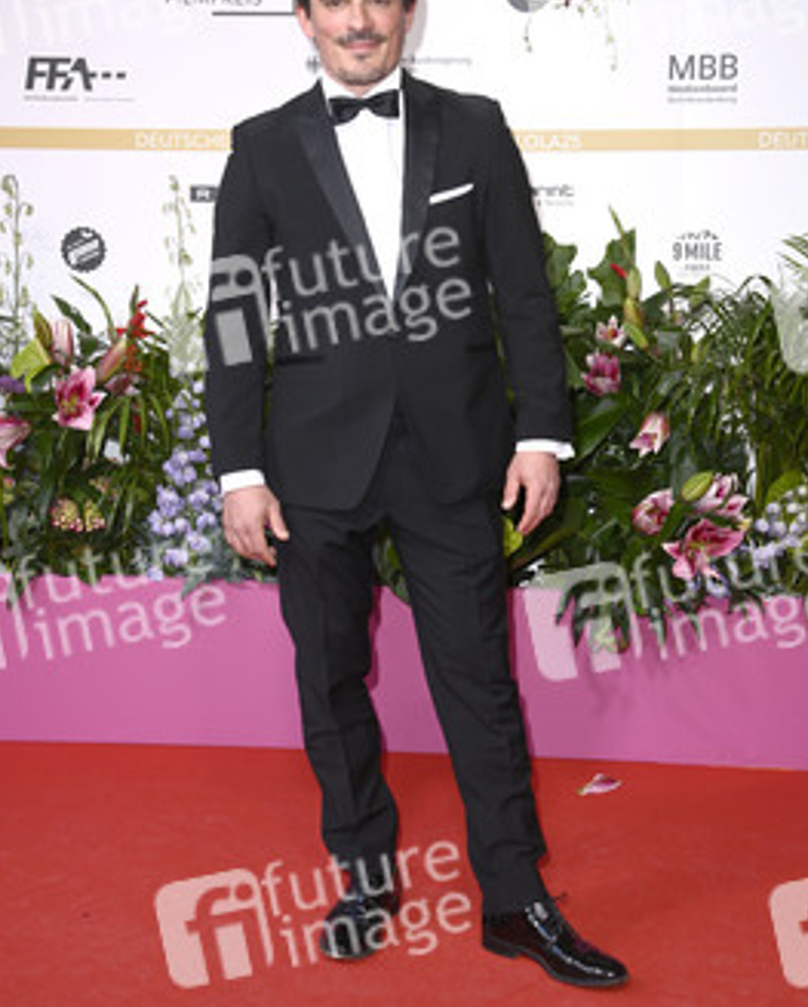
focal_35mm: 64
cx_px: 402
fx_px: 1910
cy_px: 454
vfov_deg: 29.5
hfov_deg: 23.9
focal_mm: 56
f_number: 5.6
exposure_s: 1/250
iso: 500
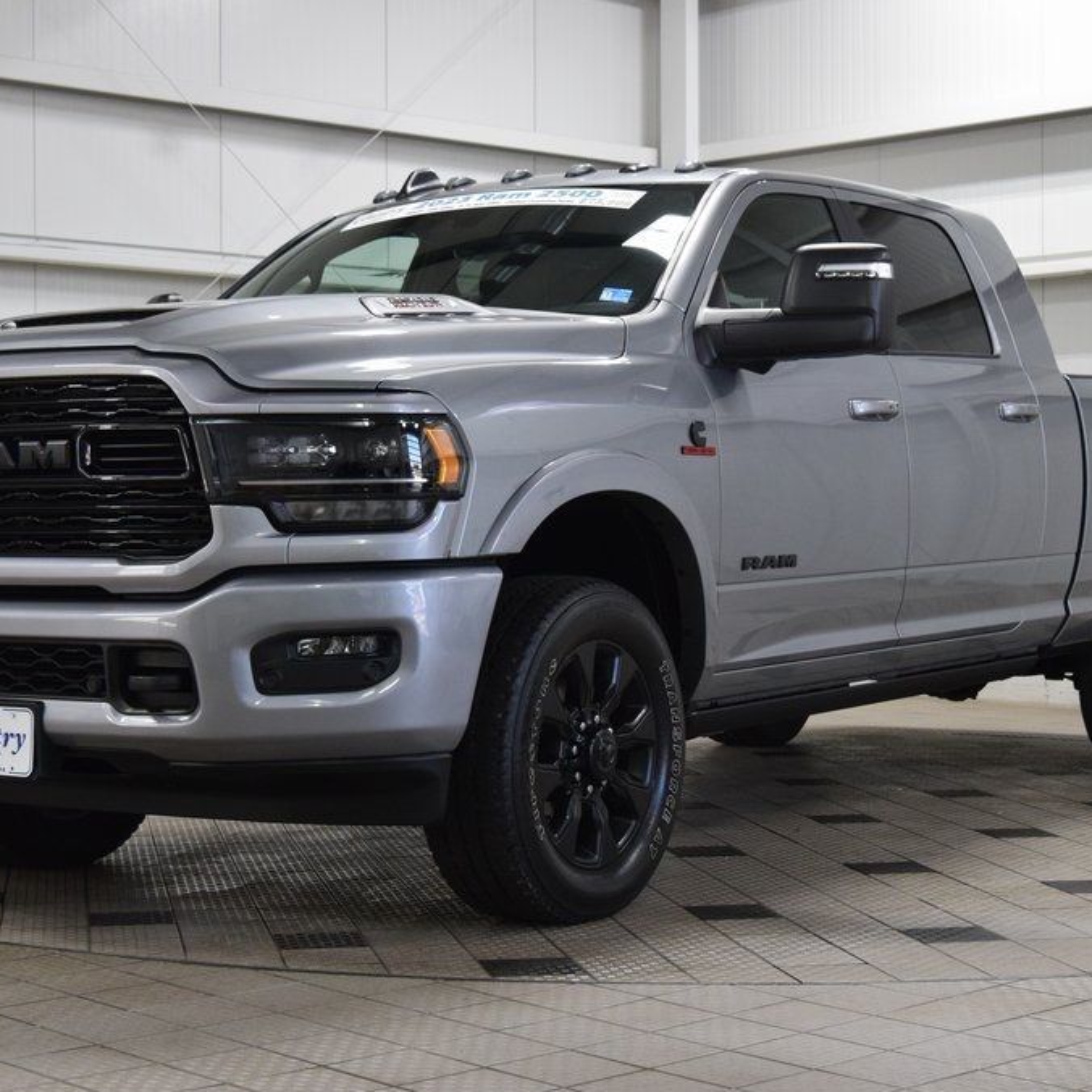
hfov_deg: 25.5
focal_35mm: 68
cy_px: 550
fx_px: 2414
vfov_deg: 25.5
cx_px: 530
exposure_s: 1/60
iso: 1600
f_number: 7.1
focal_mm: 35
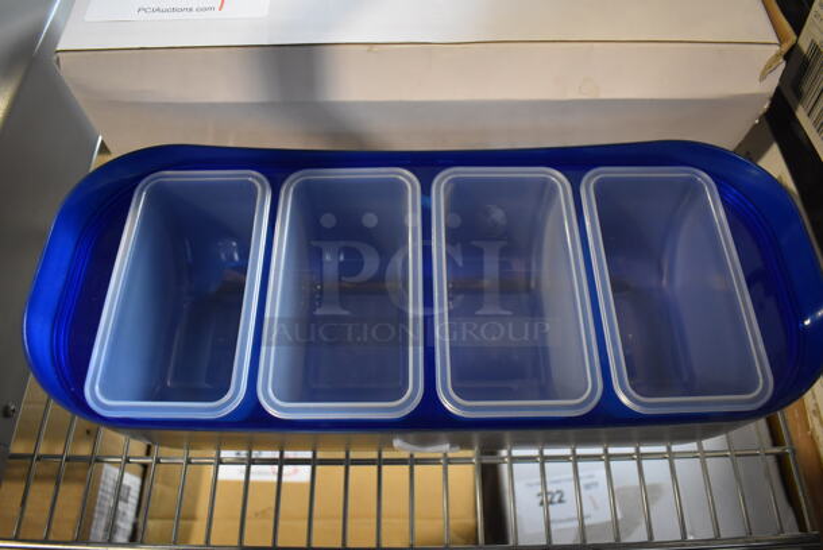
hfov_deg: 67.3
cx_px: 412
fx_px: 618
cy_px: 275
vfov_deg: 48.0
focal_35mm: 27
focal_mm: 18
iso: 2200
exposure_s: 1/125
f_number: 3.5
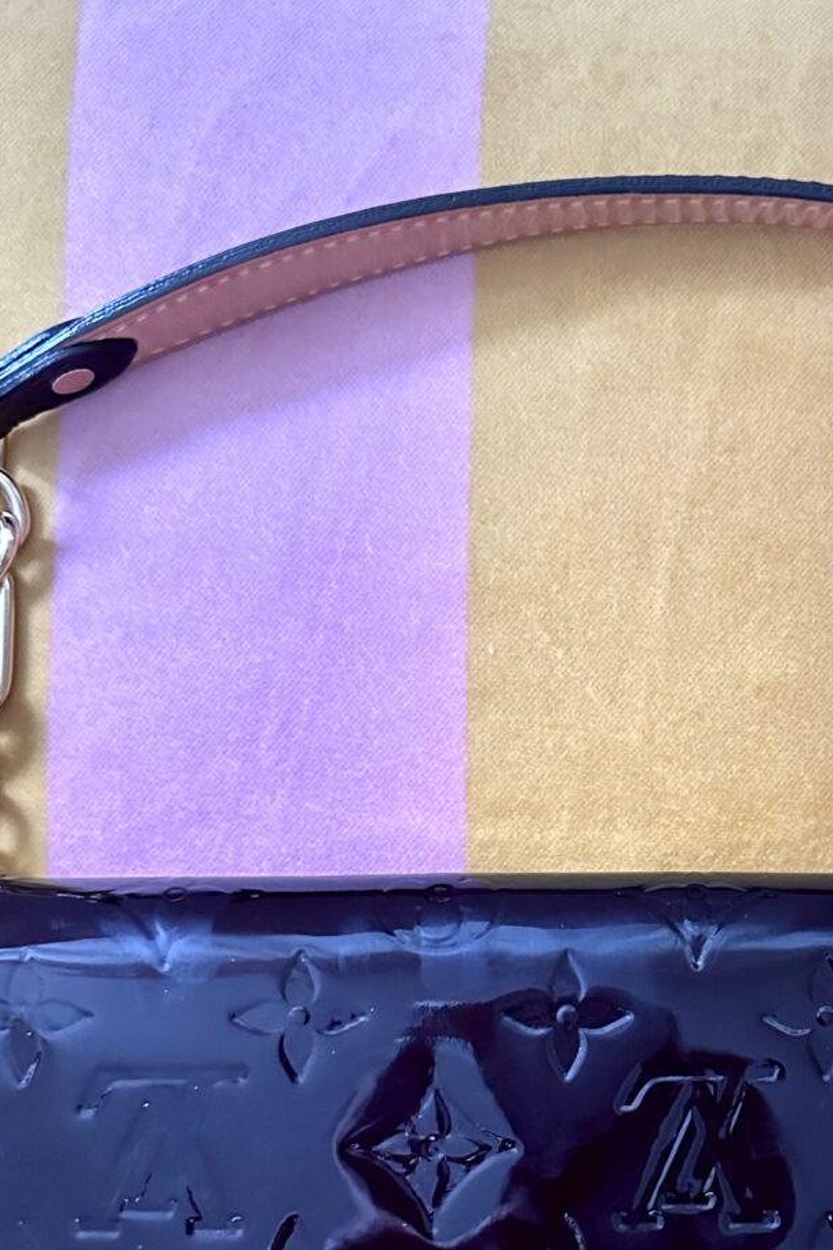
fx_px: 1528
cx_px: 712
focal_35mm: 44
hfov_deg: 29.5
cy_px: 932
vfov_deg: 43.2
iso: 1000
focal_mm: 6.86
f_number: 1.78
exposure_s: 1/43
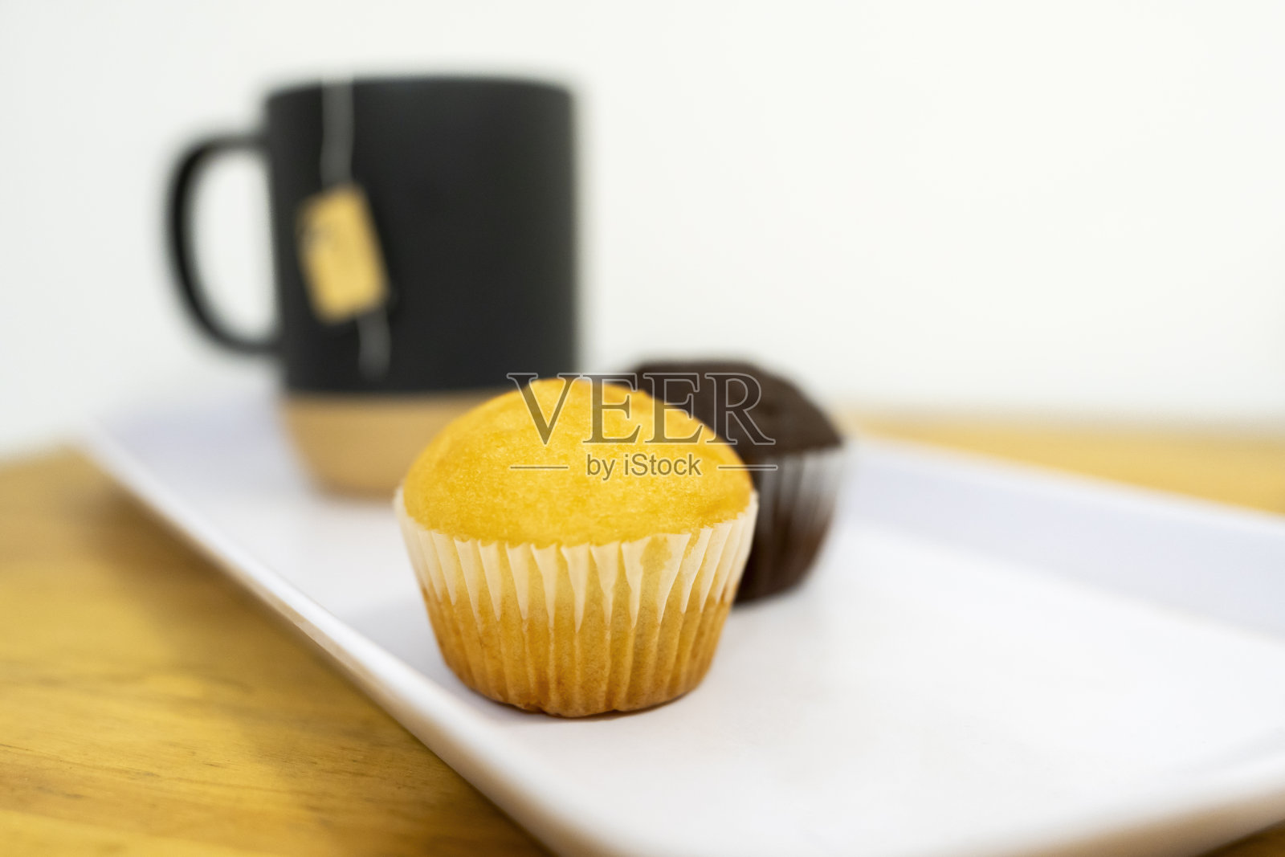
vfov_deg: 43.6
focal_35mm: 30
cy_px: 428
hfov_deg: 61.9
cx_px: 642
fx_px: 1071
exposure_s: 1/125
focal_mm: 20
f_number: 1.8
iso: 400
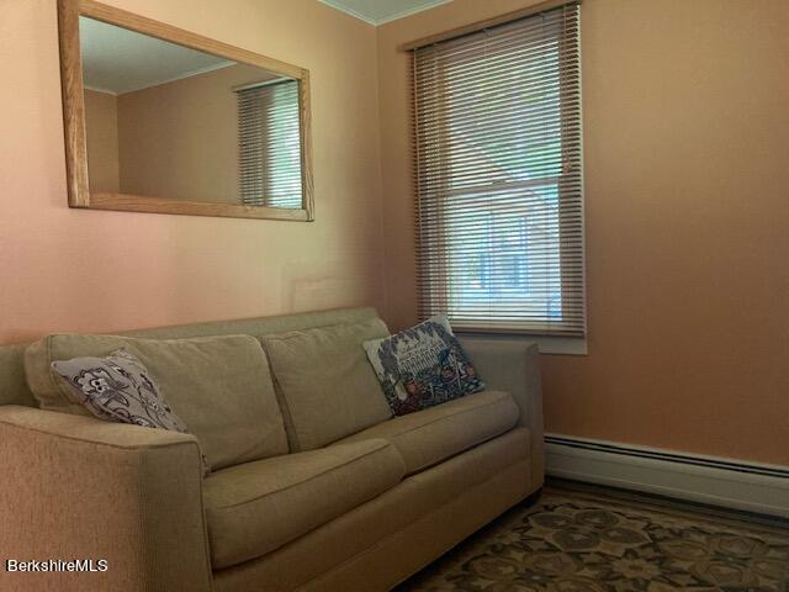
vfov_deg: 49.7
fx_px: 638
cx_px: 394
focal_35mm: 28
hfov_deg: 63.4
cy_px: 296
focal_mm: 3.99
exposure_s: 1/33
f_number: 1.8
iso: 400
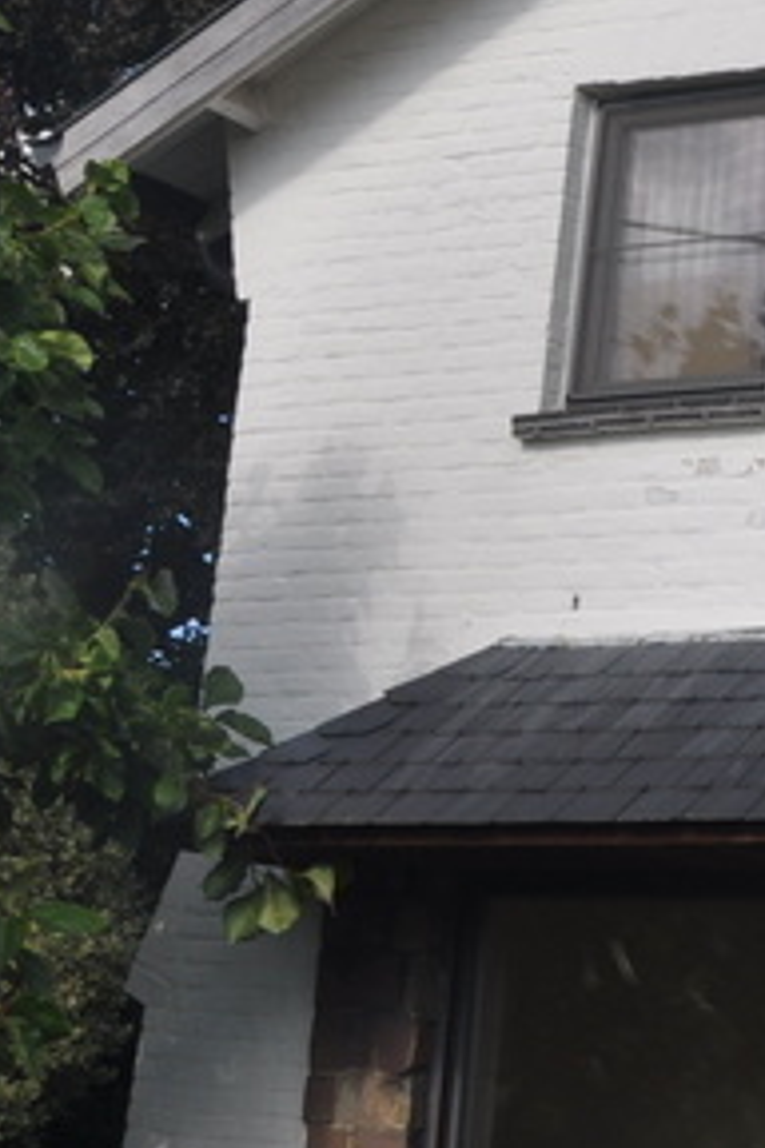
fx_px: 3060
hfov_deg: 12.2
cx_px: 1669
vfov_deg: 21.2
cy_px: 614
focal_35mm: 96
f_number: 13
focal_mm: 18
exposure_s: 1/160
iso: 200
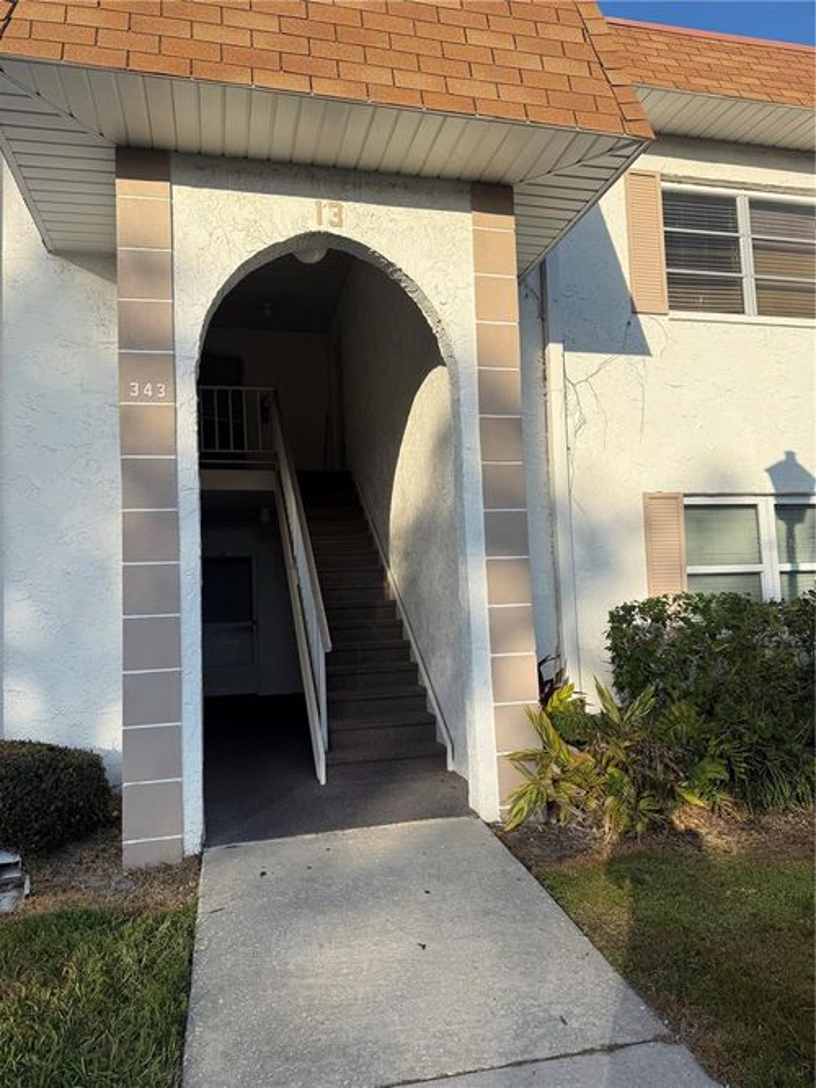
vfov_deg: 71.6
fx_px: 755
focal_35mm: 24
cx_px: 408
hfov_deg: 56.8
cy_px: 544
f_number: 1.78
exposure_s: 1/3279
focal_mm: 6.76
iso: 80
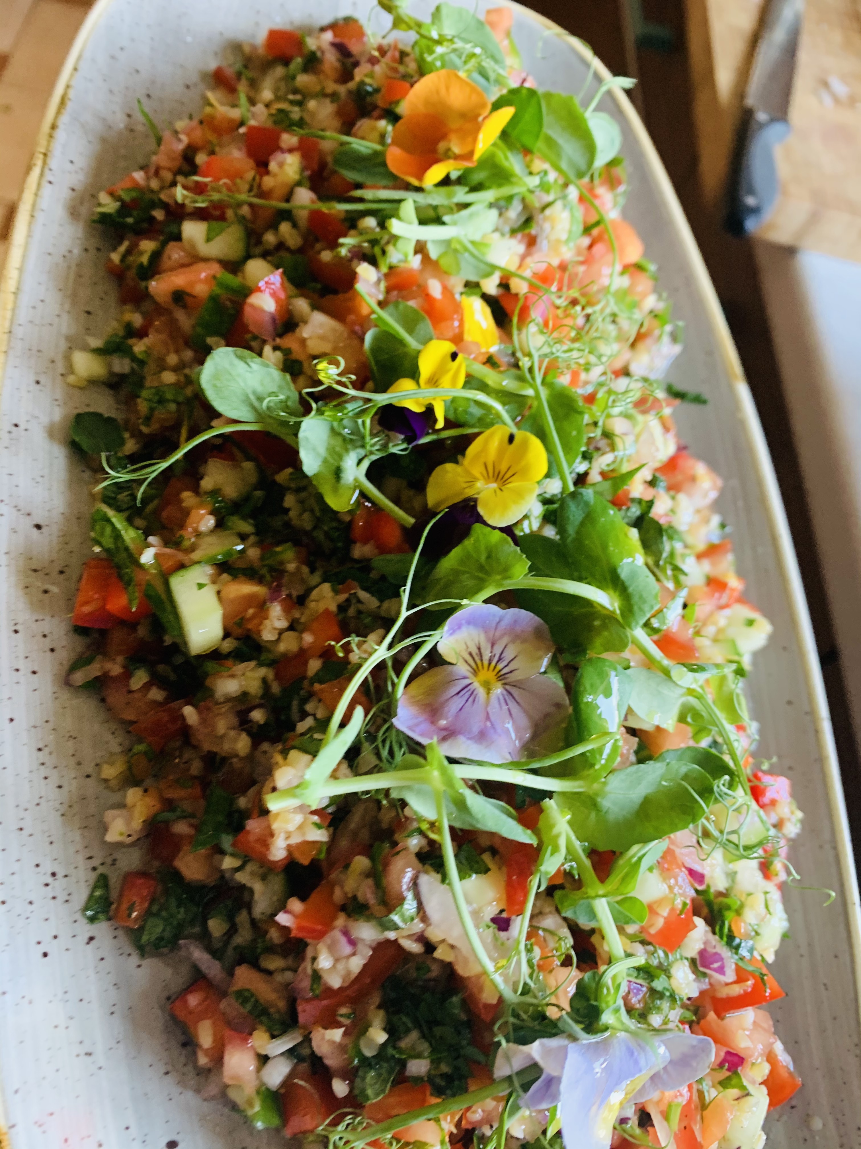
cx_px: 430
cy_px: 574
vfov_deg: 67.3
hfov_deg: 53.1
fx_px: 862
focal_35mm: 26
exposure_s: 1/60
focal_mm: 4.25
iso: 125
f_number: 1.8
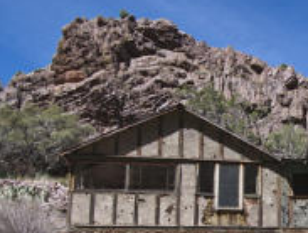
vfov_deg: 27.0
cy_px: 218
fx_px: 464
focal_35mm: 52
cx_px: 292
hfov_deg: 34.2
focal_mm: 12
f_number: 7.1
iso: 200
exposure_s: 1/400
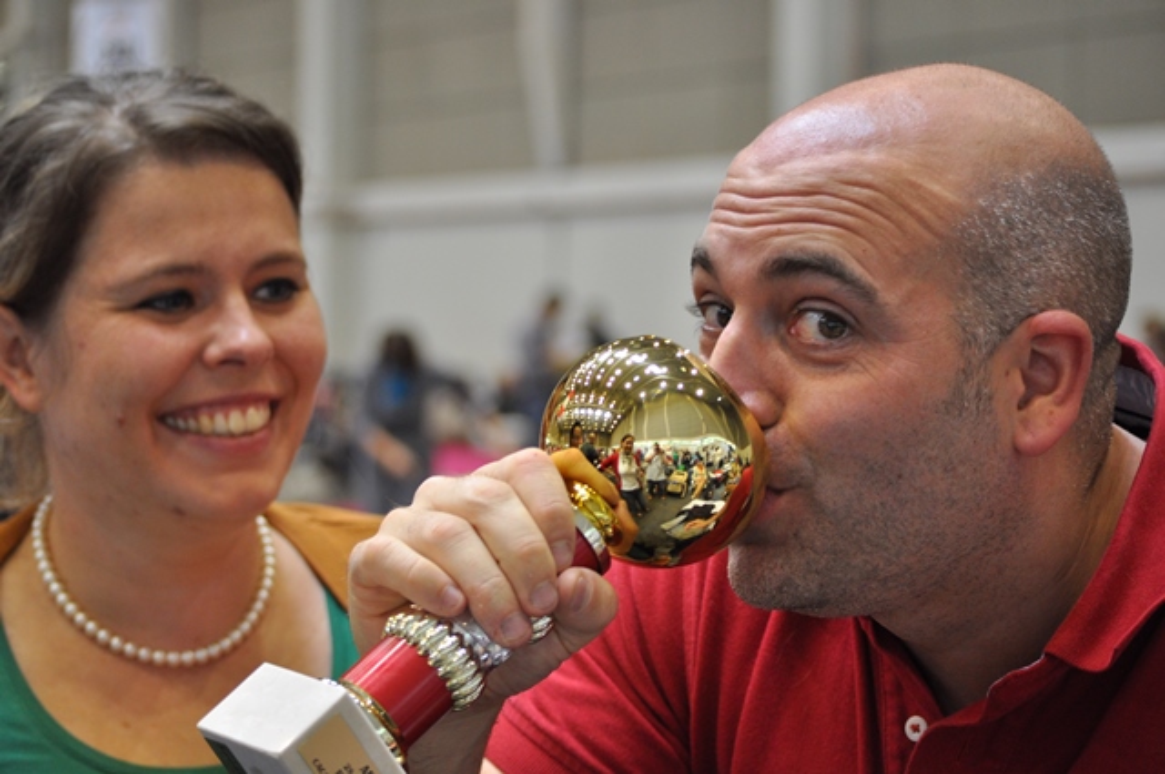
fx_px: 2666
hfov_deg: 24.6
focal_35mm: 82
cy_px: 387
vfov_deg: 16.5
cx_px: 582
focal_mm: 55
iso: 720
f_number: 4
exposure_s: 1/60
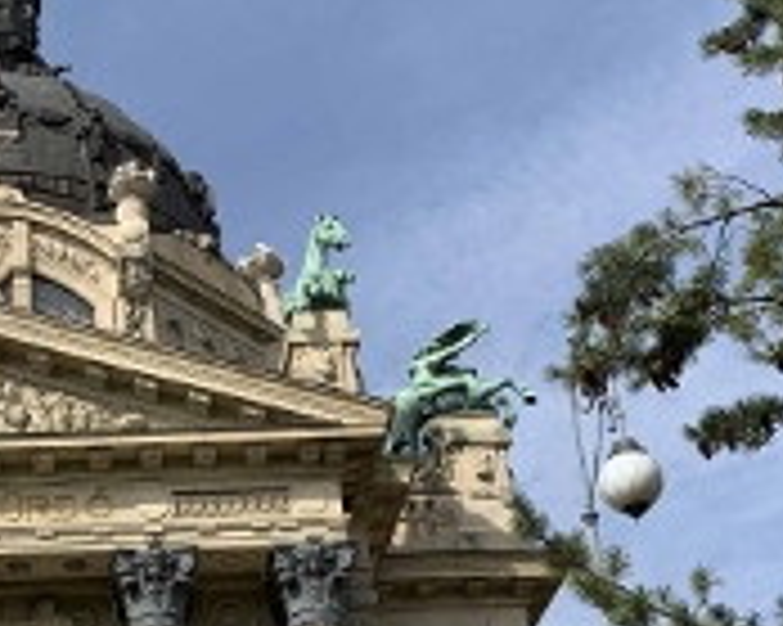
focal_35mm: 68
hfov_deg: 26.9
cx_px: 74
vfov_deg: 21.6
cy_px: 633
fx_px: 1575
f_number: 1.8
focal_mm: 4.25
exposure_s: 1/2545
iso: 25
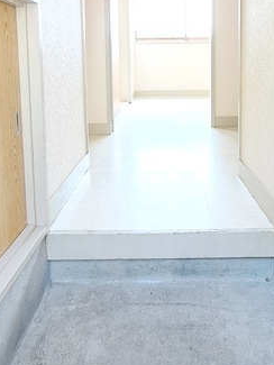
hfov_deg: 49.6
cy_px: 91
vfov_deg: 60.0
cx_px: 158
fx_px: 295
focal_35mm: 28
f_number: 2.2
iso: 64
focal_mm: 1.74
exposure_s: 1/50
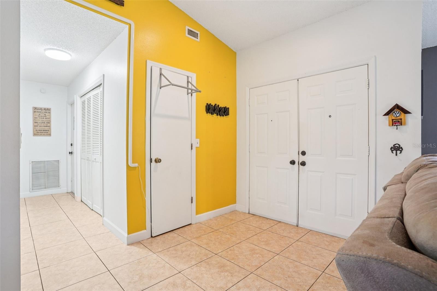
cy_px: 146
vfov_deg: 70.4
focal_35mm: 17
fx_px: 206
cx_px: 218
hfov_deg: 93.3
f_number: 9
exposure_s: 1/13
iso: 400
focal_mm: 17
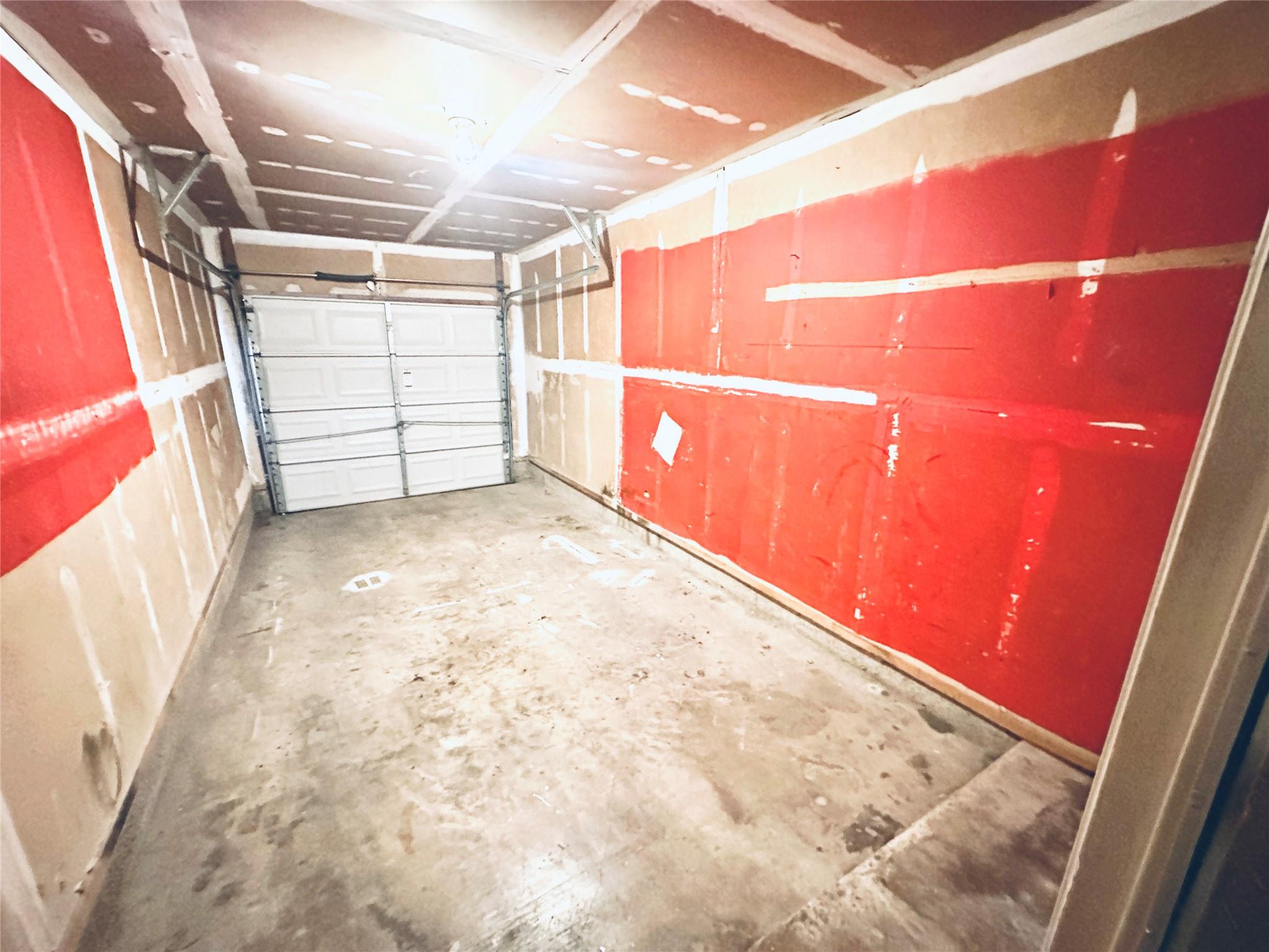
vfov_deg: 85.7
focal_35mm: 14
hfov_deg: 102.1
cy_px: 476
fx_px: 513
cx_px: 634
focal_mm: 2.22
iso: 1250
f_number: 2.2
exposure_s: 1/30
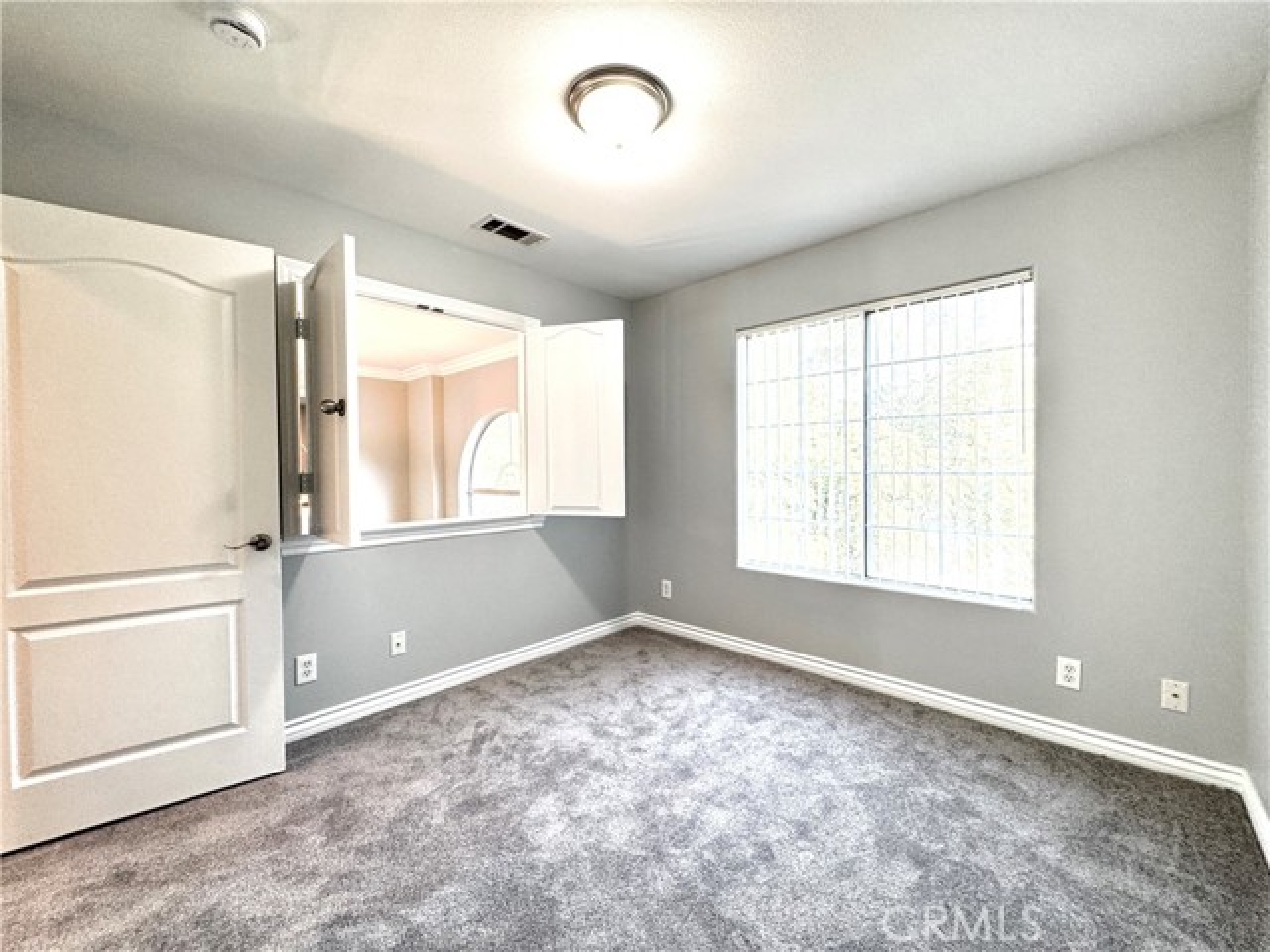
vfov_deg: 85.7
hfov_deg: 102.1
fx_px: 514
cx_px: 635
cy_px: 476
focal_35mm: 14
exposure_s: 1/120
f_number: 2.2
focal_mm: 2.22
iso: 160
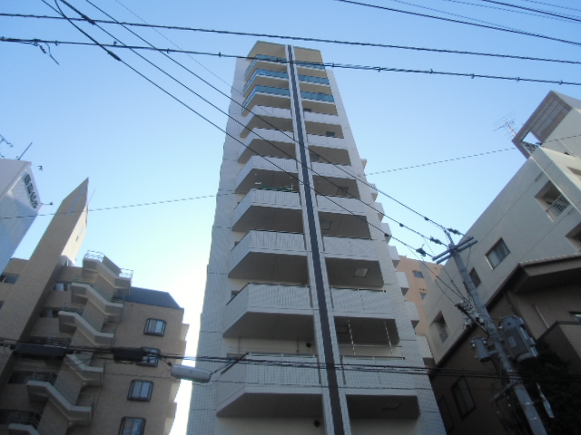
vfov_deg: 56.8
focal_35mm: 24
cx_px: 290
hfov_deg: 71.6
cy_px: 218
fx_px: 403
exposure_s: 1/400
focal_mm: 4.24
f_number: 3
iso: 64
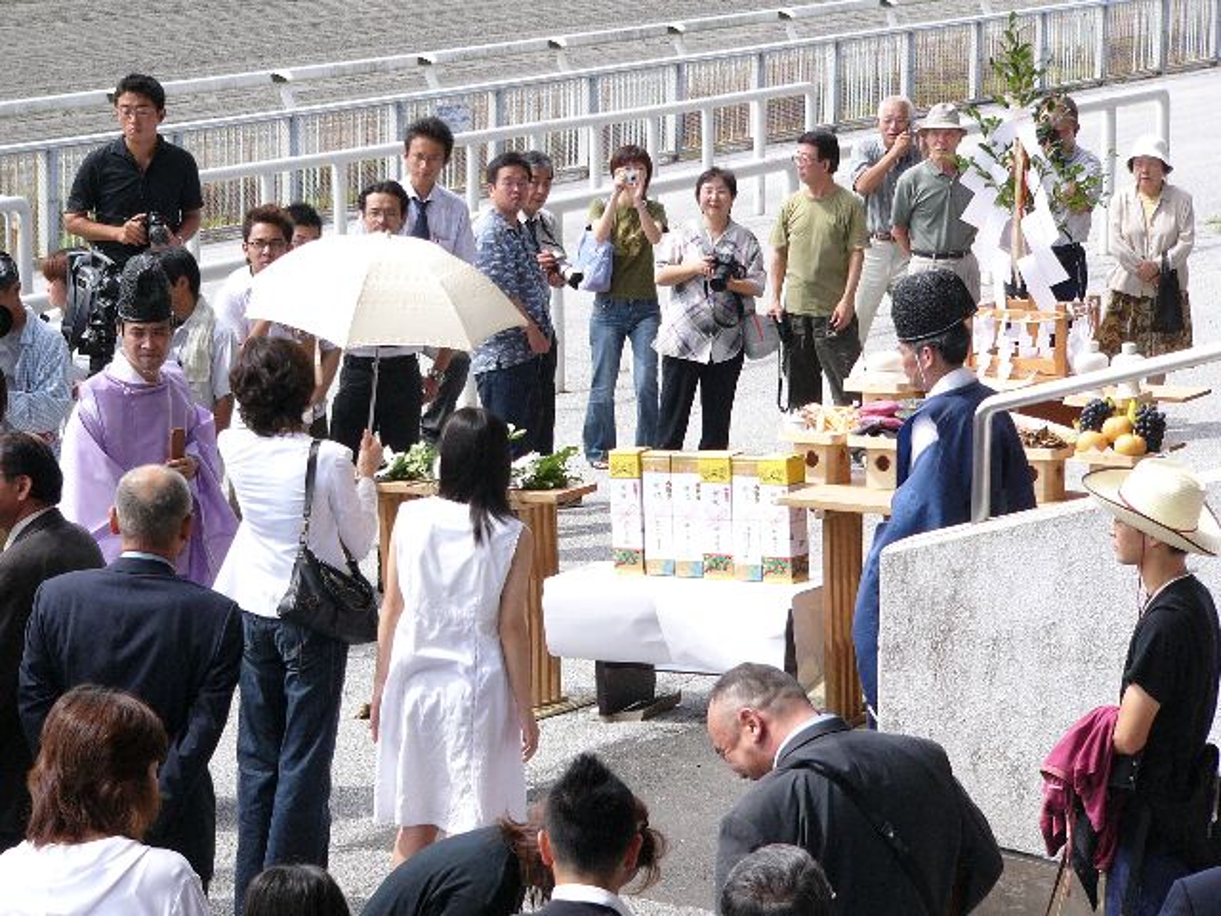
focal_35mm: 129
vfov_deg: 11.5
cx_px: 610
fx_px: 4550
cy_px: 458
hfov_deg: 15.3
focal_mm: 21.5
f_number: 2.8
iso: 100
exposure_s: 1/1000
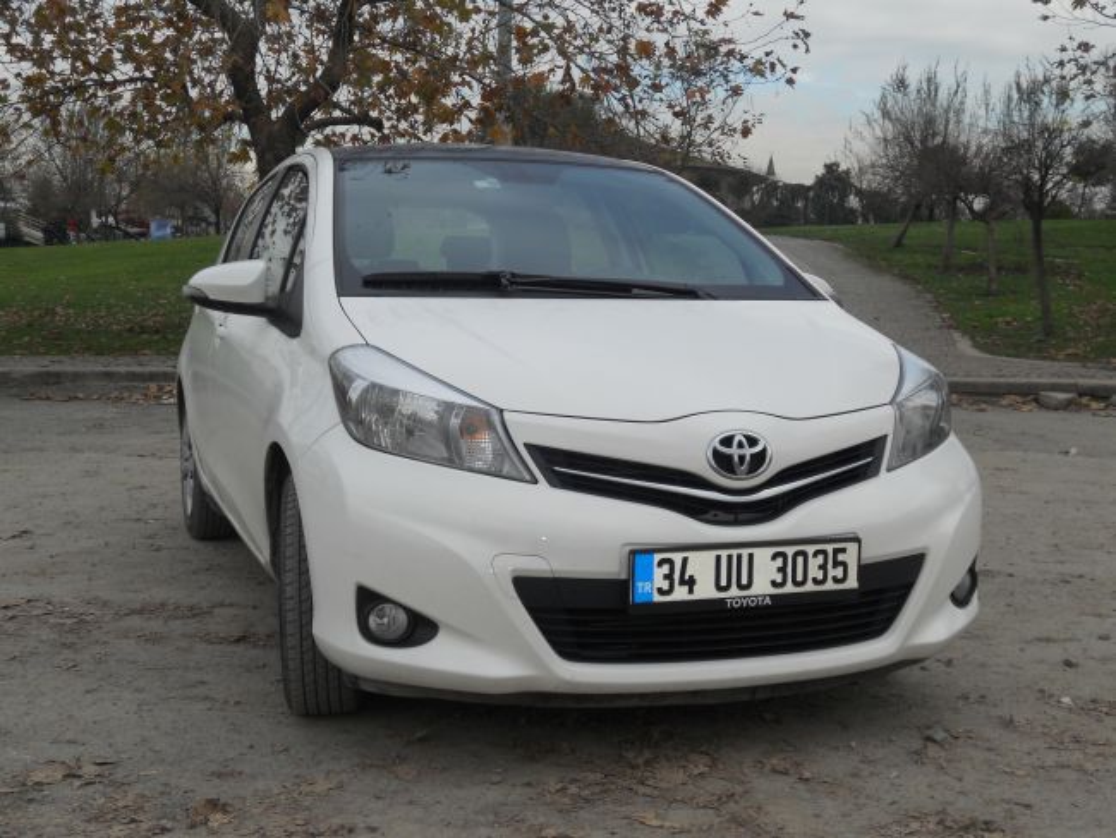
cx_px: 558
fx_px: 1484
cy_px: 419
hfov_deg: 41.2
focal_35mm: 46
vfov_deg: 31.5
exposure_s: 1/400
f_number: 4.3
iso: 80
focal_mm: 8.2
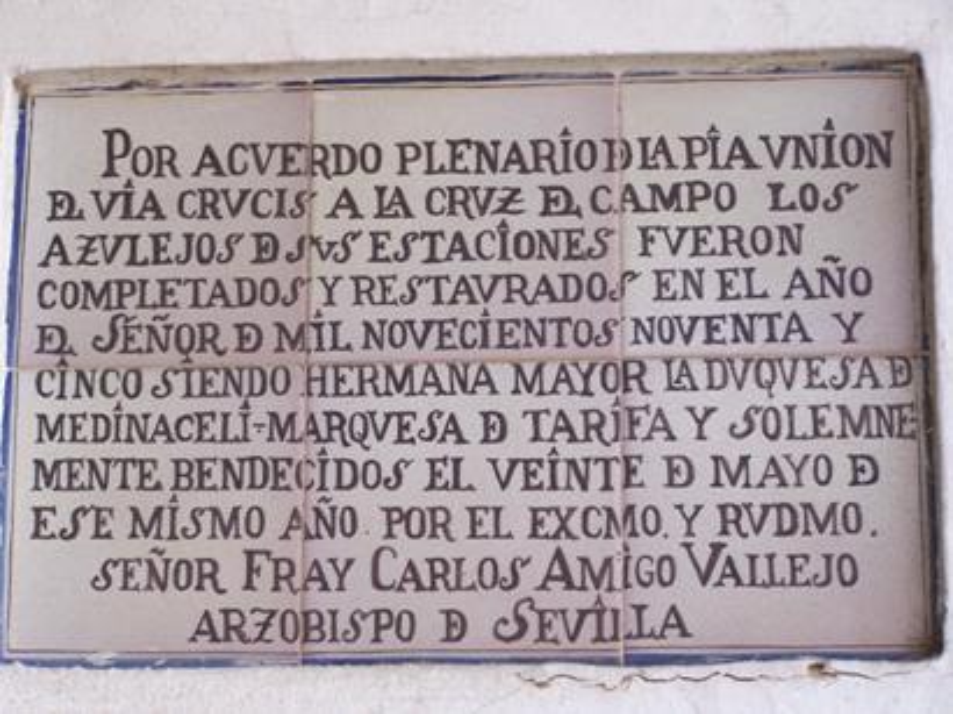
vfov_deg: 12.6
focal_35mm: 117
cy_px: 357
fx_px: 3219
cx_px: 476
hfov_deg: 16.8
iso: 80
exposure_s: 1/125
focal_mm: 19.4
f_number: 3.2
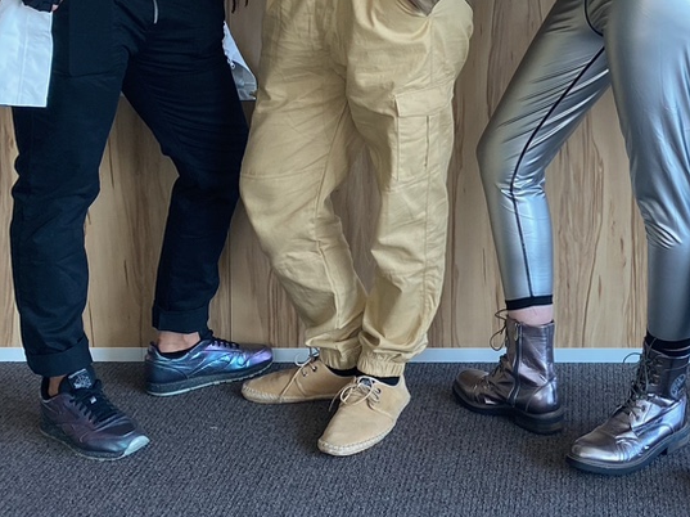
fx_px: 1235
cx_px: 632
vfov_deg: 22.5
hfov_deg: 29.8
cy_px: -23
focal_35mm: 62
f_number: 1.8
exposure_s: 1/117
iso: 125
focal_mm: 4.25
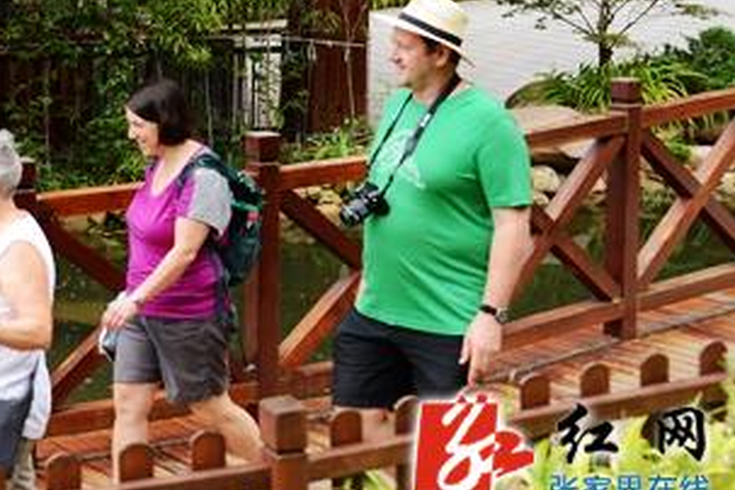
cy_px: 69
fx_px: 1939
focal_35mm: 95
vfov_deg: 14.3
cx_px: 19
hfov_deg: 20.8
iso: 800
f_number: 5
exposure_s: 1/250
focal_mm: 48
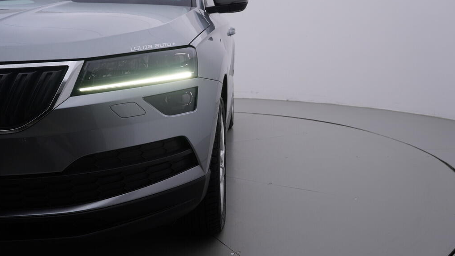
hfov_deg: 52.8
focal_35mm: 38
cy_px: 123
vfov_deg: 31.2
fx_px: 459
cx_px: 227
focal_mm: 24
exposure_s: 1/125
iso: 125
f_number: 5
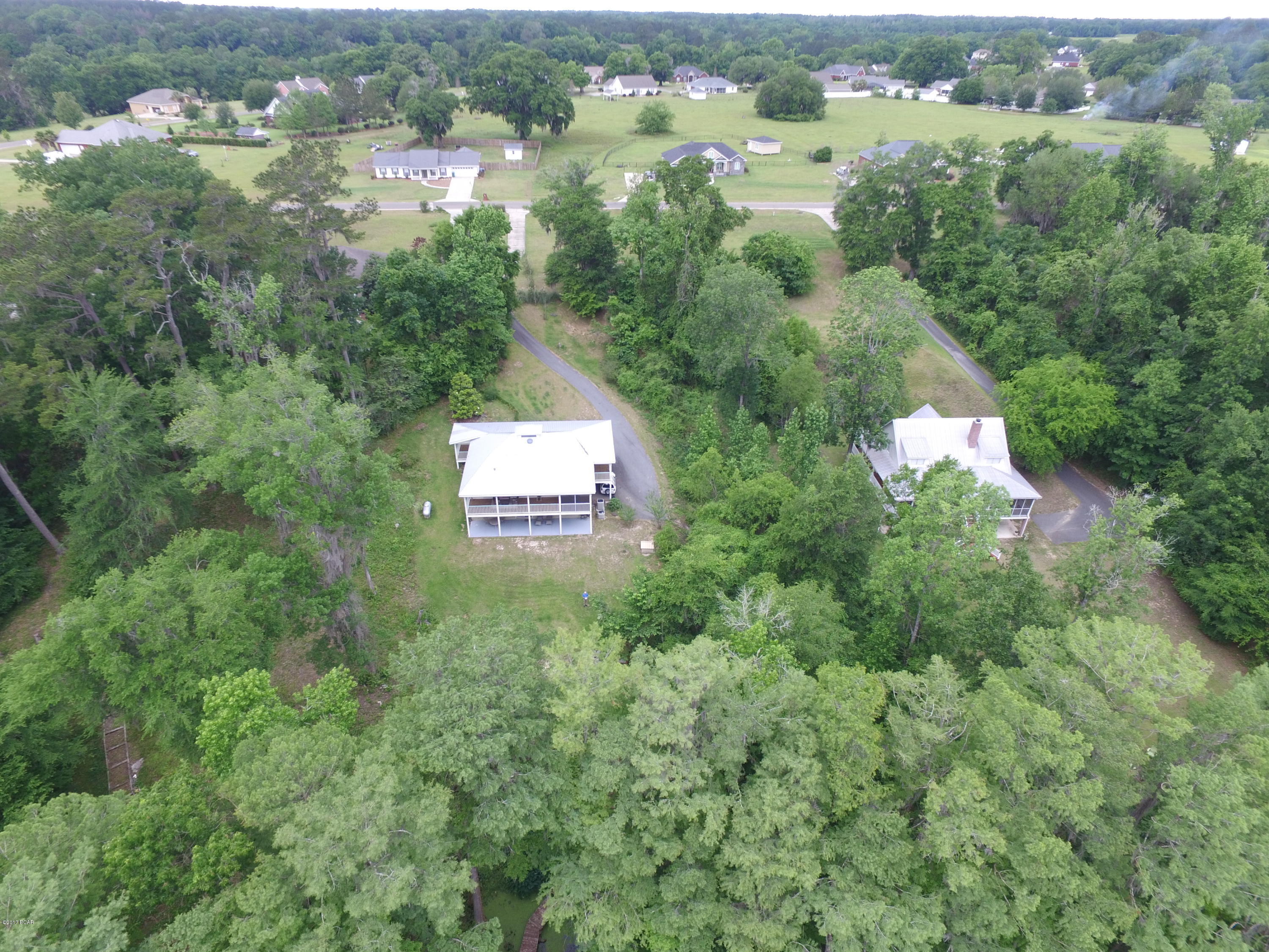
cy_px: 476
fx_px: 733
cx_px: 634
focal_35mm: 20
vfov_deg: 66.0
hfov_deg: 81.7
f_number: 2.8
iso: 100
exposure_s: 1/157
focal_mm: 3.61
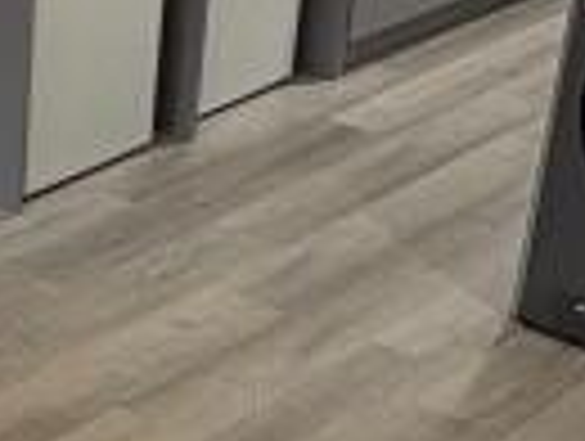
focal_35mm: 110
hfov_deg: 17.0
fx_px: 1862
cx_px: -122
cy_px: 310
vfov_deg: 13.5
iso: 160
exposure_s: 1/50
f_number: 2.2
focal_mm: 2.22
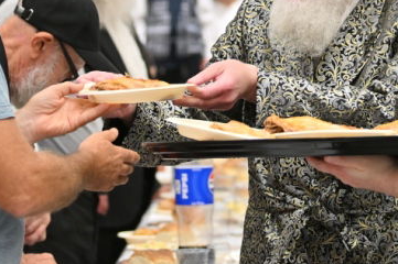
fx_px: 3291
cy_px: -36
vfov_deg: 4.6
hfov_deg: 6.9
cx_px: 311
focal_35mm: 298
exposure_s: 1/160
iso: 100
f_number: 2.8
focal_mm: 70
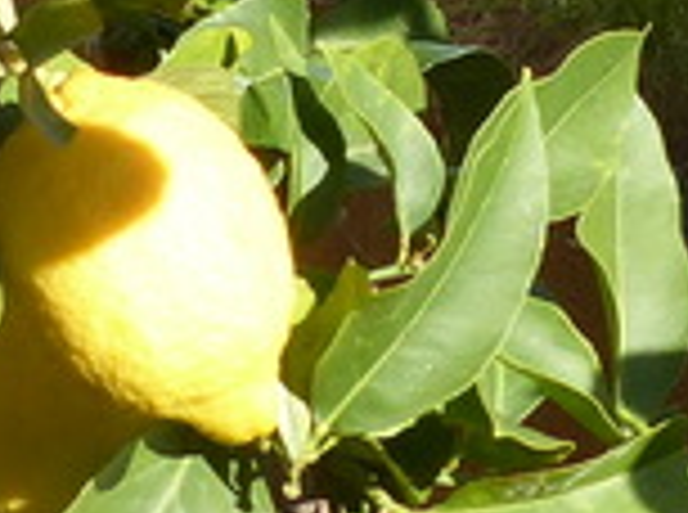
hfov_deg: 6.6
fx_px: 5988
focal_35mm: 302
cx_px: 162
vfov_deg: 4.9
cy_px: -338
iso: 100
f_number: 4
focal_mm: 8.1
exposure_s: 1/320
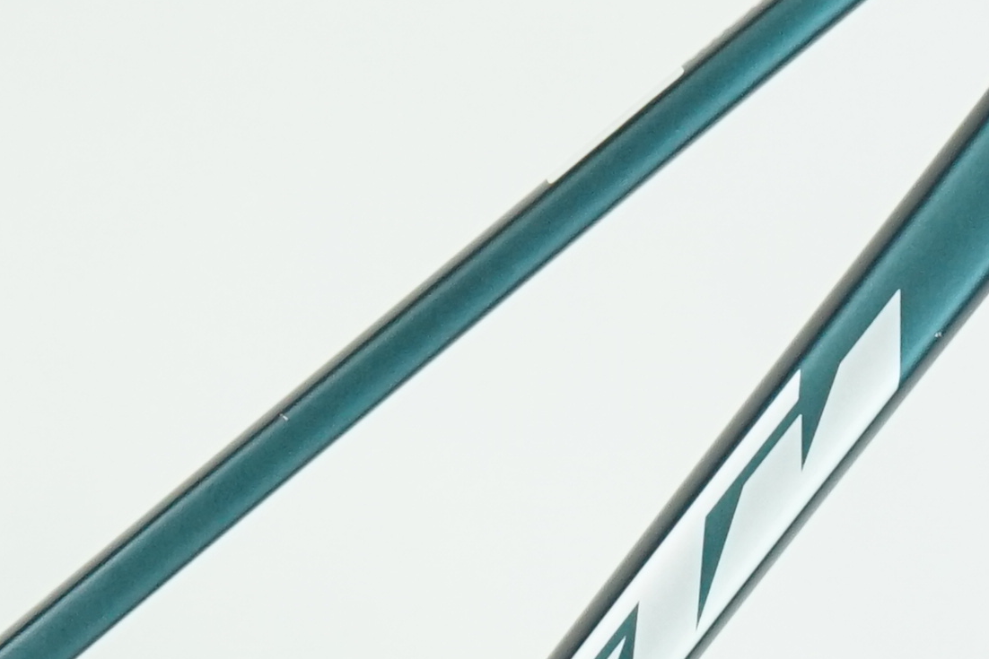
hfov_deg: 6.0
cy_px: 762
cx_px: 146
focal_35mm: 343
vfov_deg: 4.0
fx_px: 9424
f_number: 6.3
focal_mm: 63
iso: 1600
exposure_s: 1/200
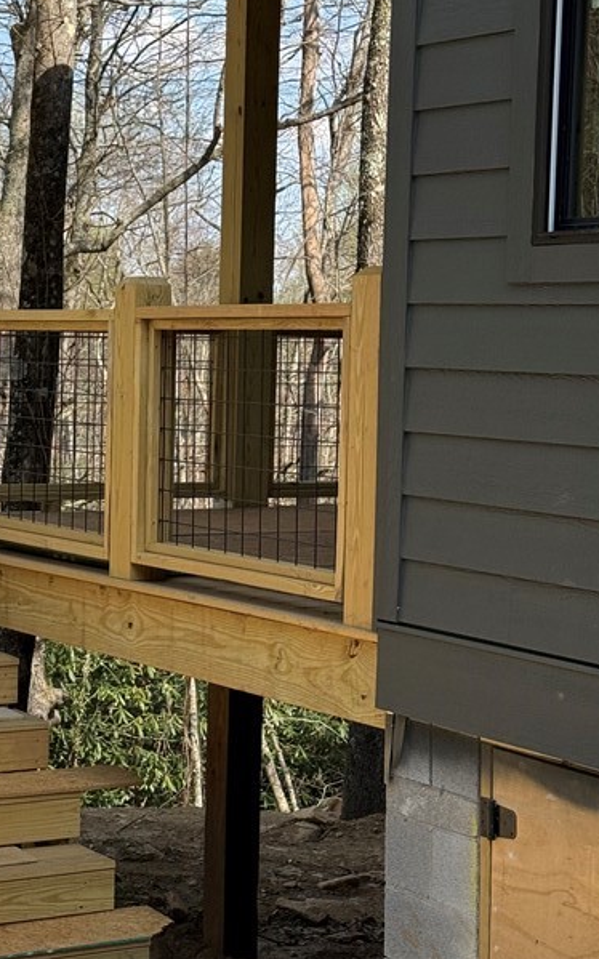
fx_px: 2274
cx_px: 8
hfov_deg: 14.8
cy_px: 410
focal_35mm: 87
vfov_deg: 23.8
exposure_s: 1/2208
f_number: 1.78
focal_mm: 6.76
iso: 64
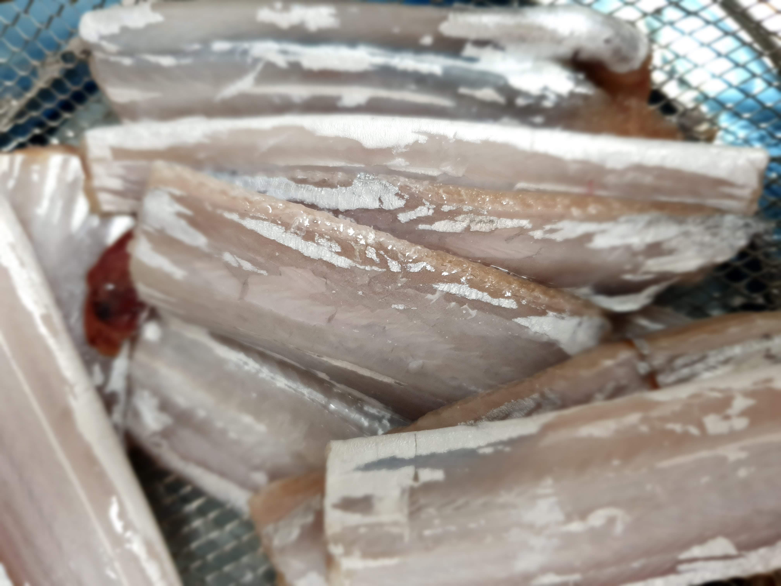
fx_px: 587
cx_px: 390
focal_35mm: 26
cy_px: 293
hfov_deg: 67.3
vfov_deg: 53.1
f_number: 1.5
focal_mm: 4.32
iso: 100
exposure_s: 1/60
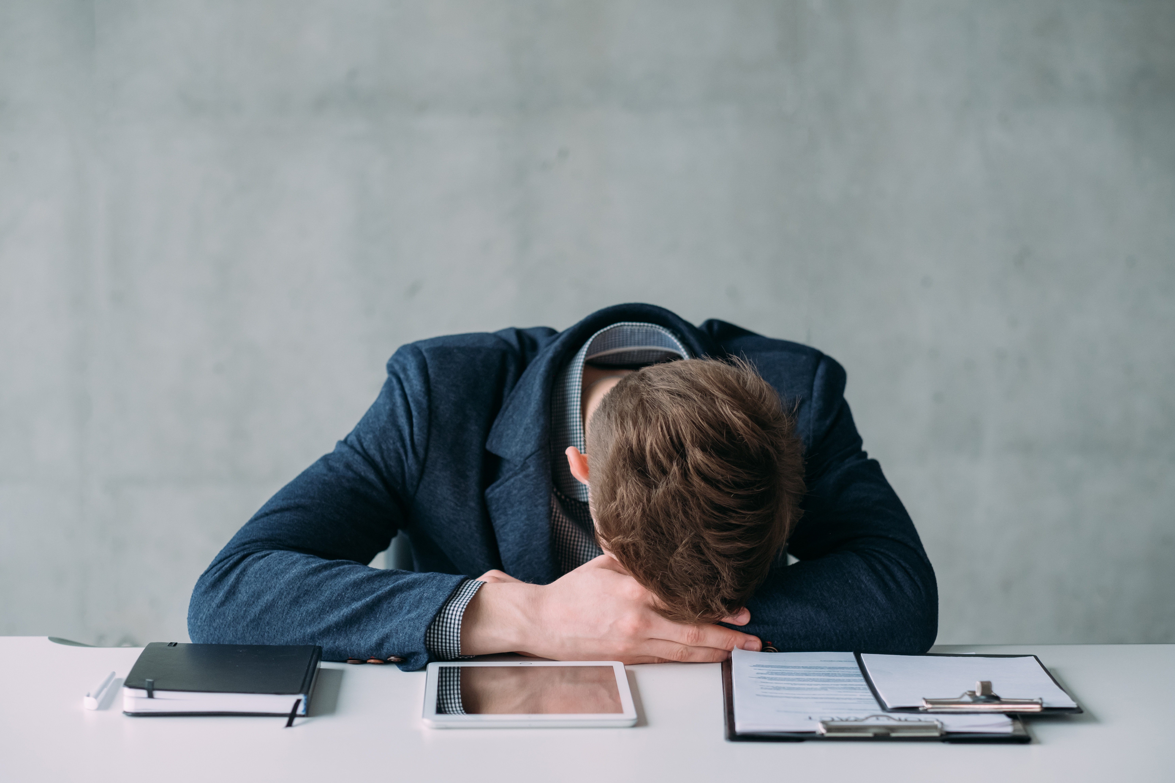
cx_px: 588
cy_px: 392
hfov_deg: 24.2
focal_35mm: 84
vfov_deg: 16.3
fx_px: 2741
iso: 640
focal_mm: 56
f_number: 2
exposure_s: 1/250
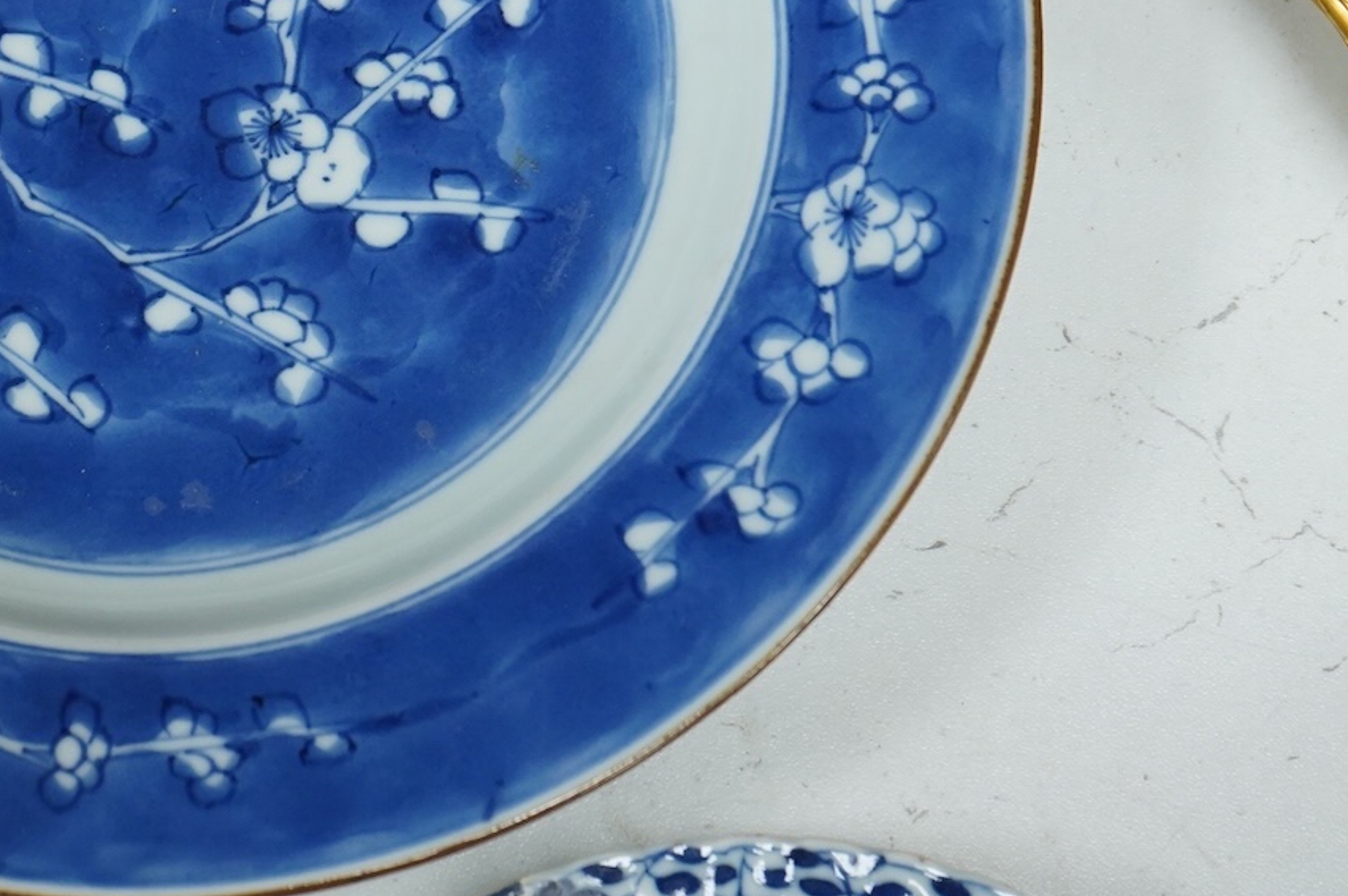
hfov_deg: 19.3
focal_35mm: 105
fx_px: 3929
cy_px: 37
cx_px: 254
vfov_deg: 12.9
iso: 2500
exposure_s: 1/80
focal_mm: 52
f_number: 8
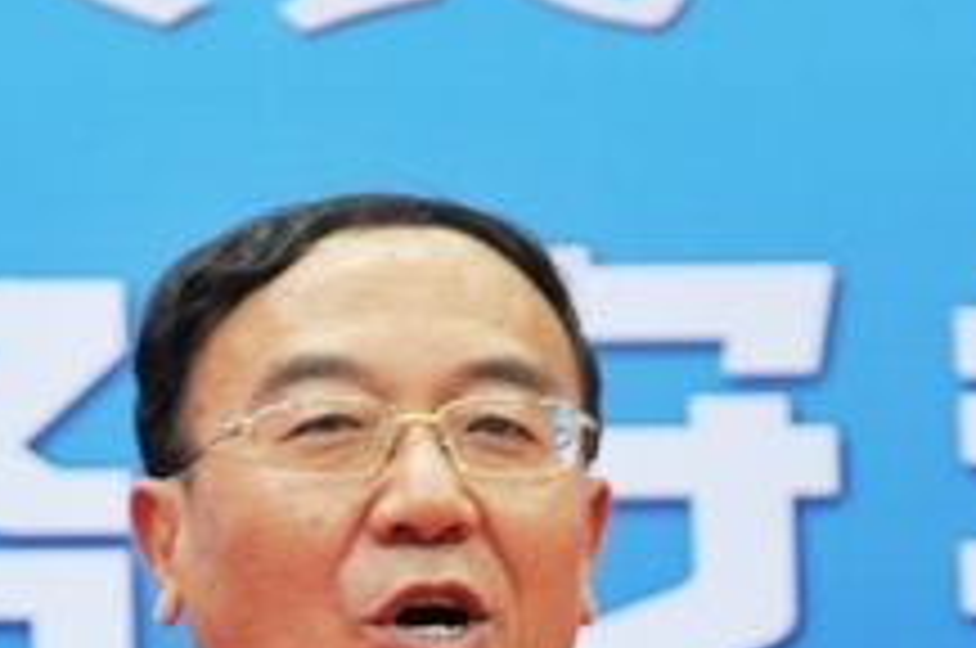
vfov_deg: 4.2
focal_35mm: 323
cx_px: 346
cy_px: 950
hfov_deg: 6.4
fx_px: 8744
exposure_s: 1/30
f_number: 5.6
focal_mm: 72
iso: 500
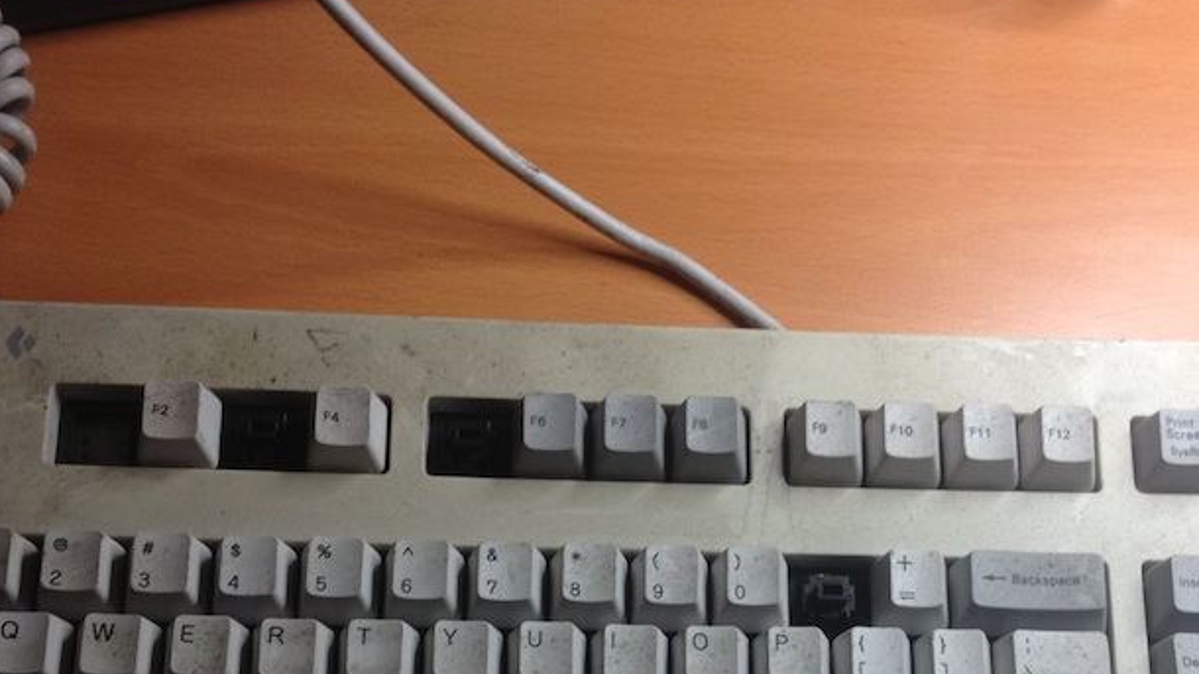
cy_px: 694
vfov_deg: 18.3
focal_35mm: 64
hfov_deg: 32.7
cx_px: 729
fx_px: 2035
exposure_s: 1/60
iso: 80
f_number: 2.4
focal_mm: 4.28
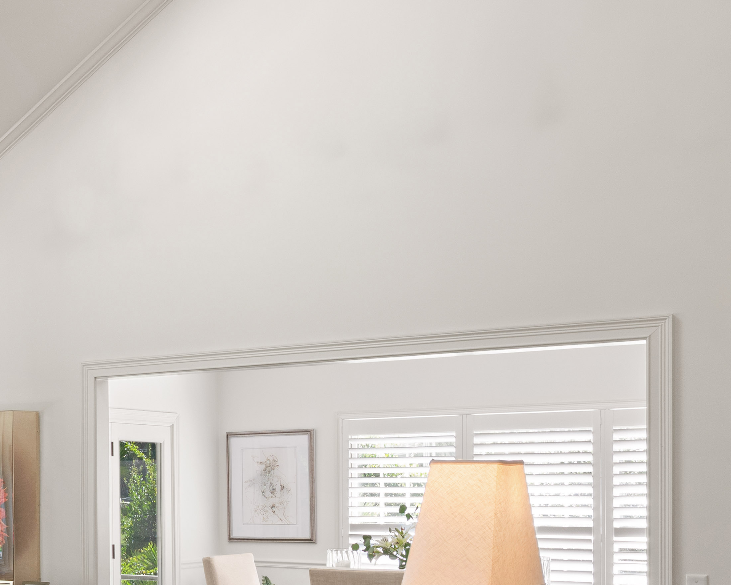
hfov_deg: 29.1
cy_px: 515
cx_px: -90
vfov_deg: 25.5
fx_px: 1255
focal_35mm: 58
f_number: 8
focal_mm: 17
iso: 250
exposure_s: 1/5
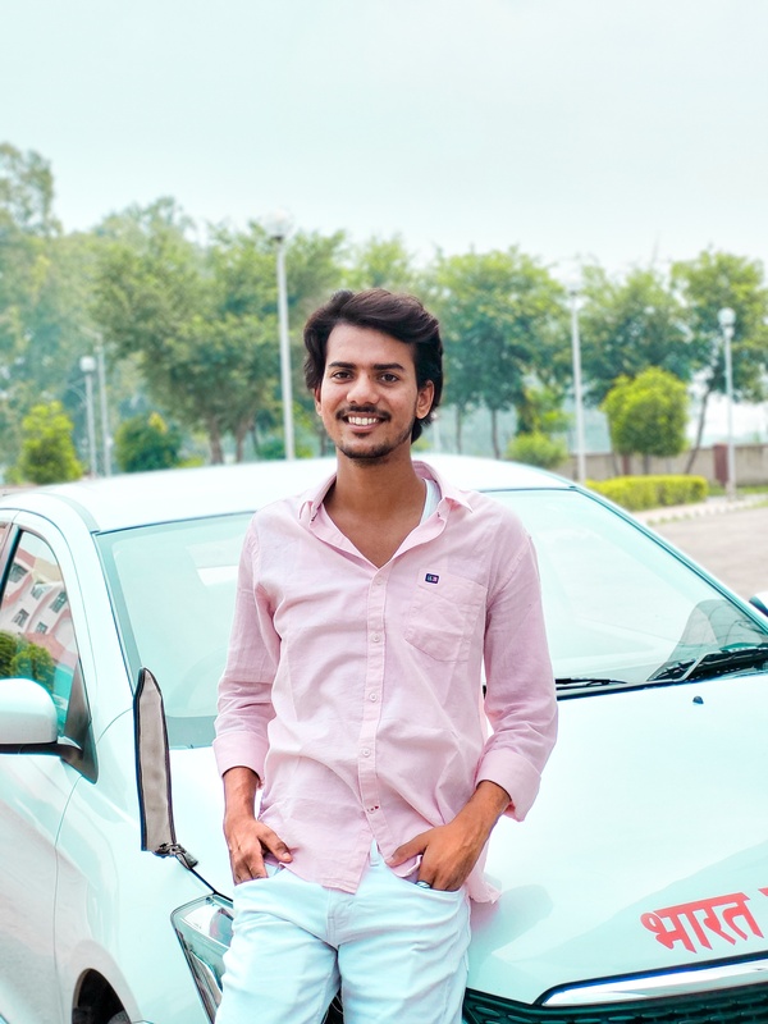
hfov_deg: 19.4
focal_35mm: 76
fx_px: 2248
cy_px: 512
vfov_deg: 25.7
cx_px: 384
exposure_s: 1/420
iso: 25
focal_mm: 7.12
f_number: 2.4
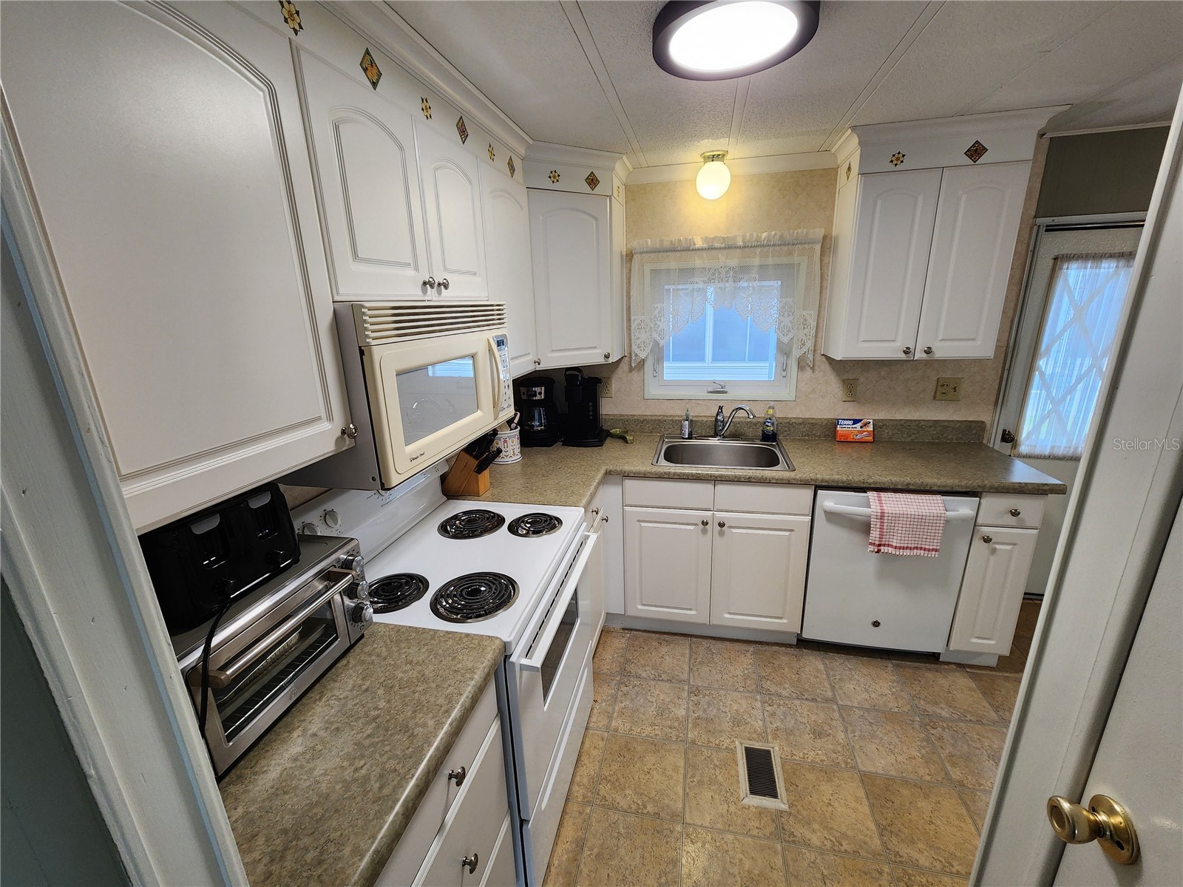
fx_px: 444
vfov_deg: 89.9
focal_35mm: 13
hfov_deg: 106.2
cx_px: 592
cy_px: 444
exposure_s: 1/60
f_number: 2.2
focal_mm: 2.2
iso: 125
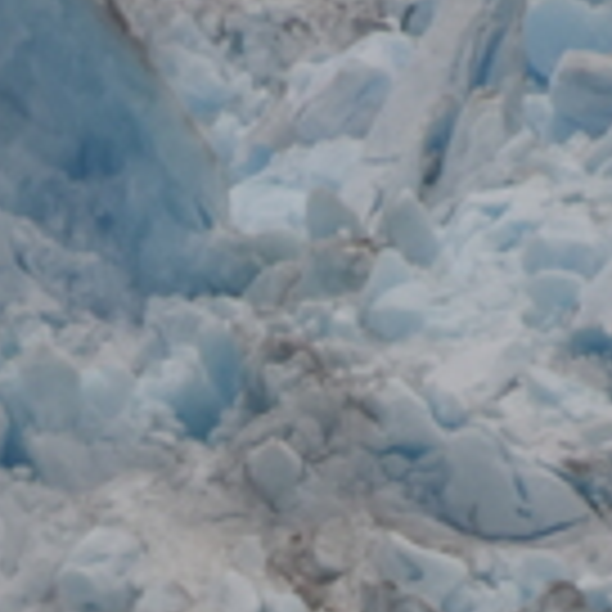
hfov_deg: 0.7
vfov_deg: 0.7
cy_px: 1071
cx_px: 130
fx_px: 48005
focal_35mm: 2400
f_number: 5.6
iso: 640
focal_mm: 300
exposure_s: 1/640
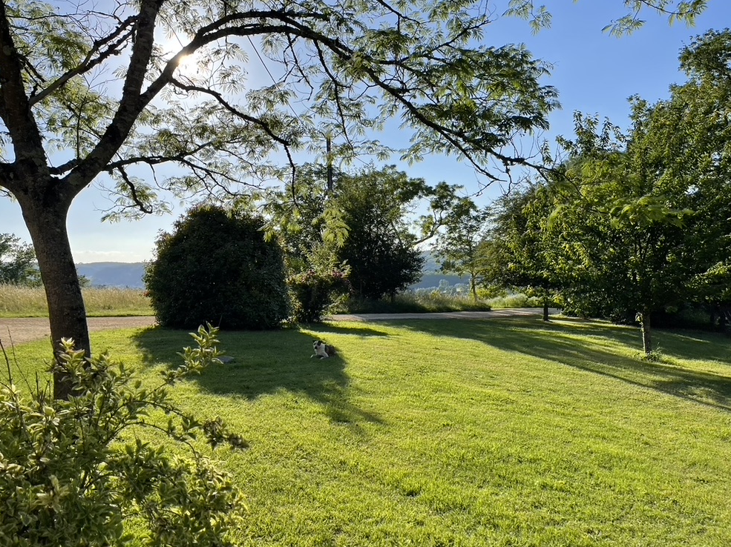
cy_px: 270
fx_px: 549
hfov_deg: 67.3
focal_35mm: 26
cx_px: 363
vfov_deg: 53.0
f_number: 1.6
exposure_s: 1/4049
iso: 32
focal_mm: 5.1
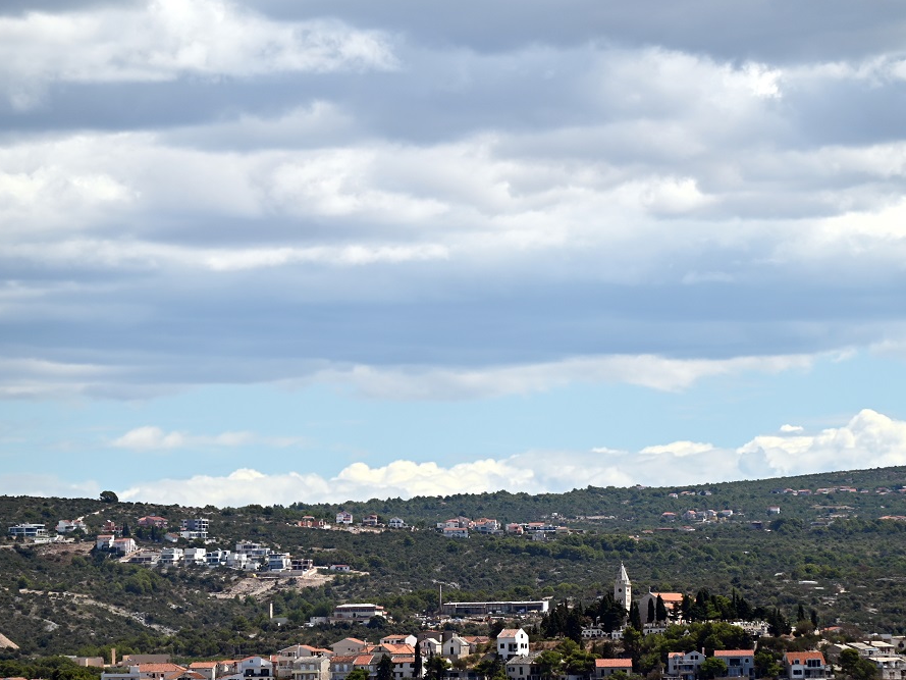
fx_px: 6806
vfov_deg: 5.7
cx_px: 509
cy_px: 405
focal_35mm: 260
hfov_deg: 7.6
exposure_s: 1/1000
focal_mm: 185
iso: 100
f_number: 5.6
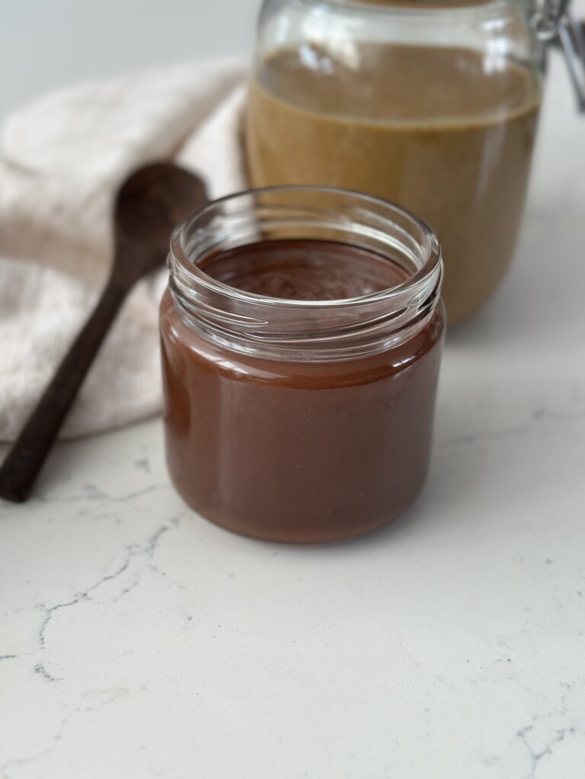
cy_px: 390
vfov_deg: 39.7
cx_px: 292
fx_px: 1082
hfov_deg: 30.3
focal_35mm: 48
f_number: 1.78
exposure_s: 1/131
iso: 80
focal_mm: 6.86
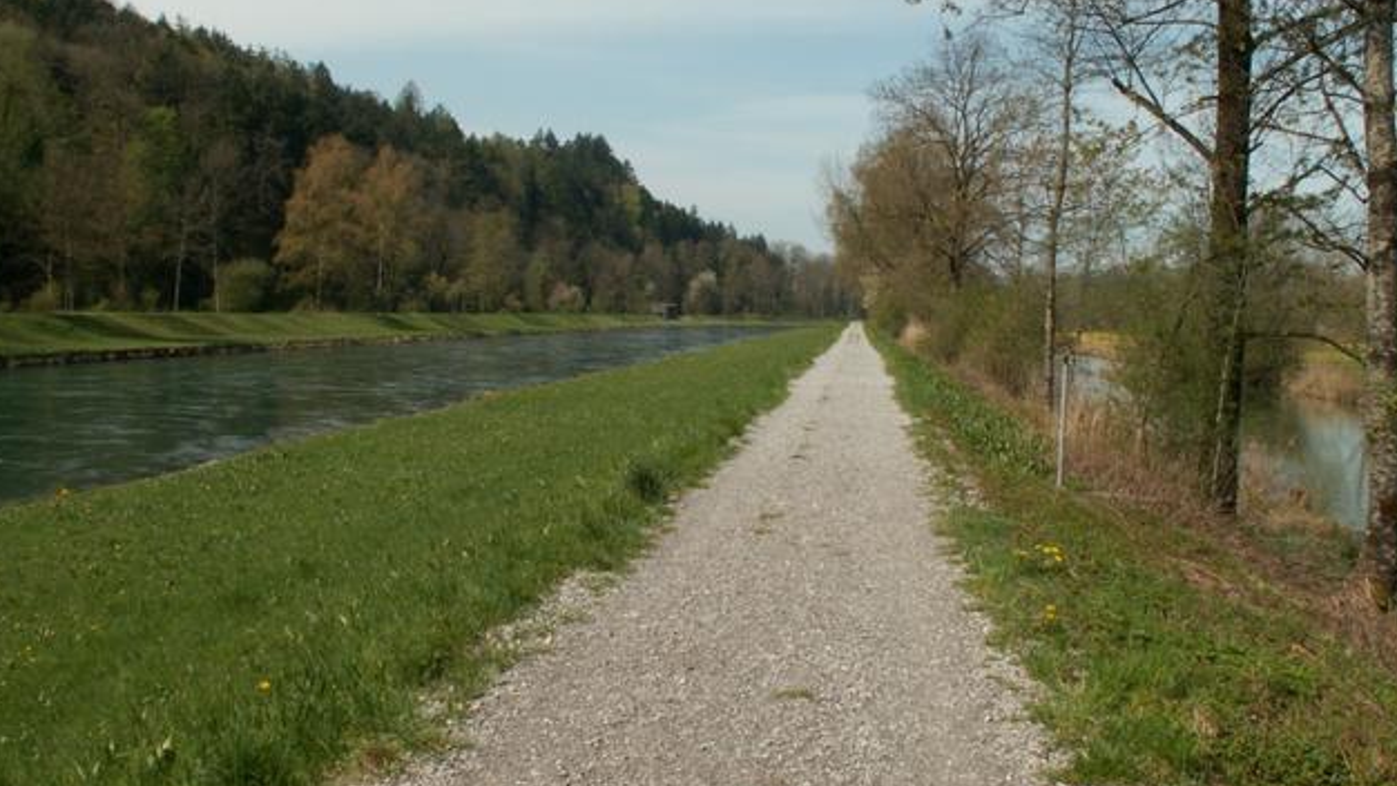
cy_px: 346
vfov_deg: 30.4
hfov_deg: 51.6
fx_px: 1445
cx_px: 698
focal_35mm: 39
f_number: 8
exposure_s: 1/160
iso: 50
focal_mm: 5.86
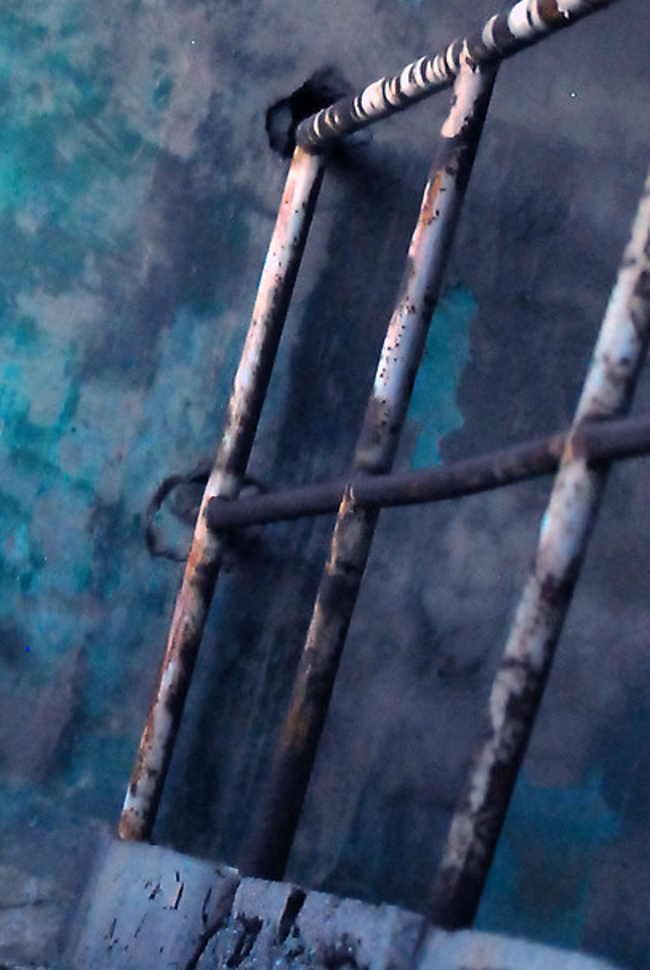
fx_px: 12820
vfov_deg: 4.3
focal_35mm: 475
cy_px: 82
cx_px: 40
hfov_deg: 2.9
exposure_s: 1/1250
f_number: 2.8
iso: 1600
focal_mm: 80
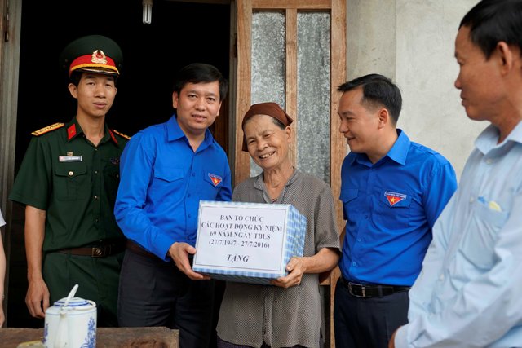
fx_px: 508
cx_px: 261
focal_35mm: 35
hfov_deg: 54.4
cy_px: 174
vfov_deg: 37.9
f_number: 4
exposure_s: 1/160
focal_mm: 35
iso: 200
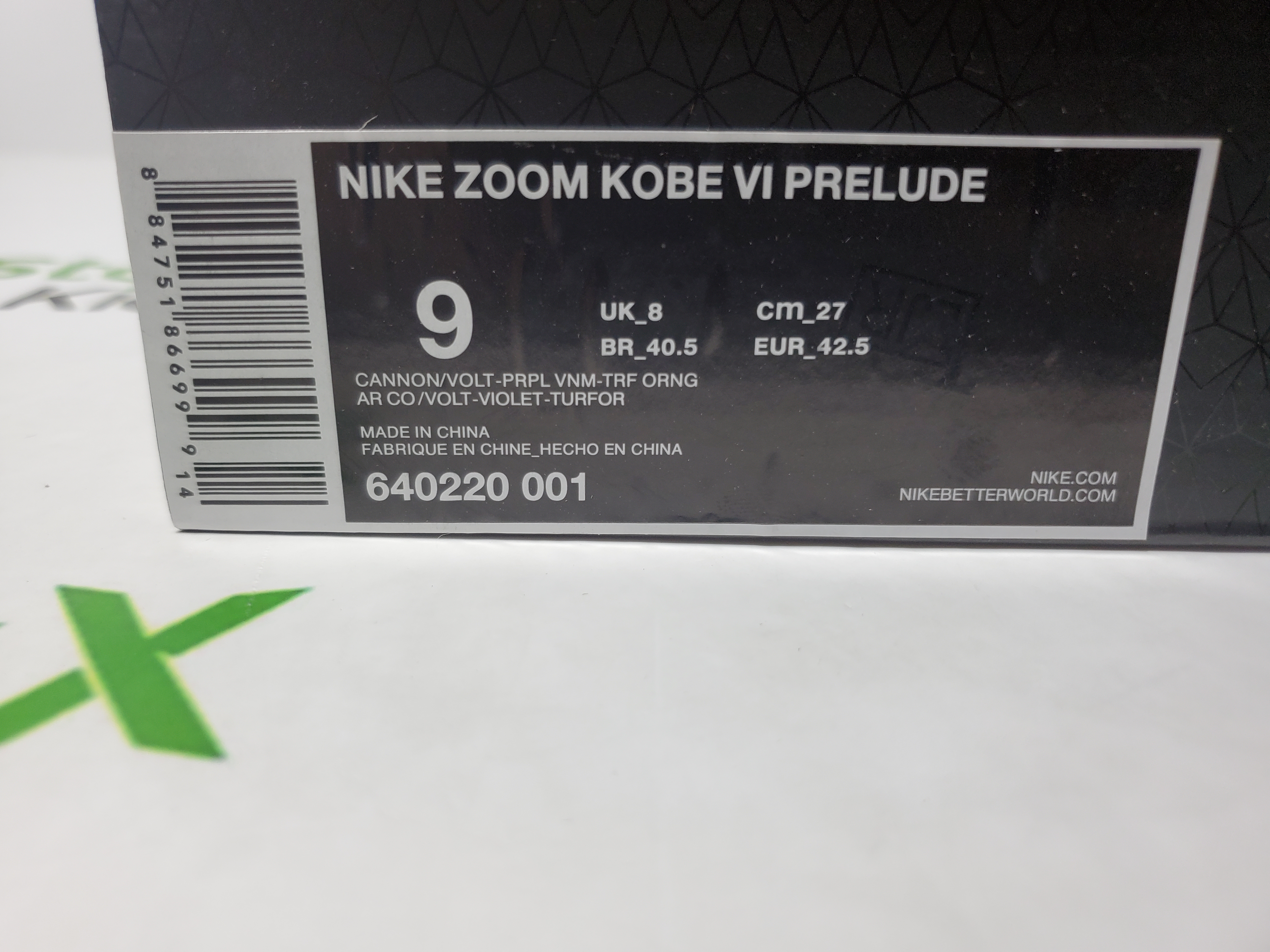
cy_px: 476
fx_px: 954
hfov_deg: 67.3
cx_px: 635
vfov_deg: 53.1
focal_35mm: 26
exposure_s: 1/352
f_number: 1.5
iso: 50
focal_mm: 4.3
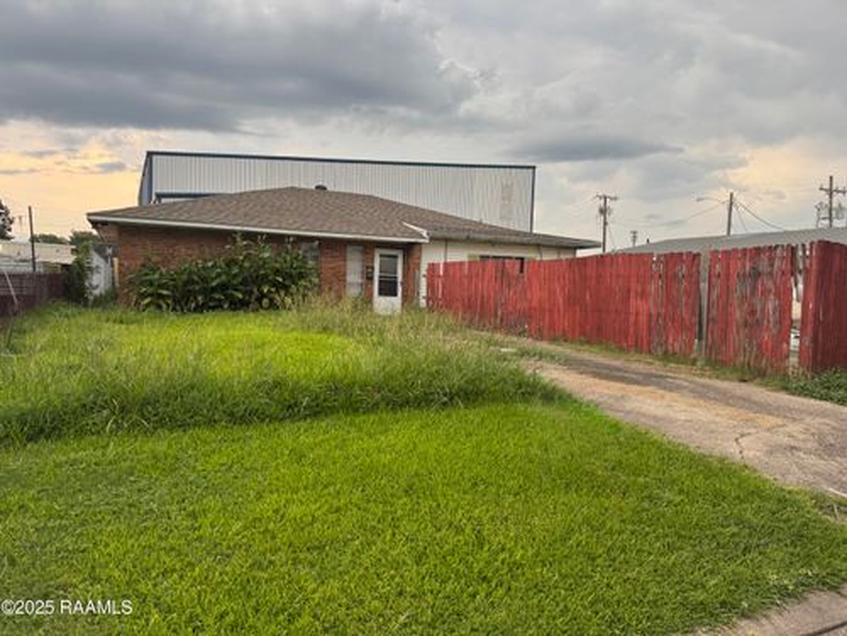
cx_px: 424
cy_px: 318
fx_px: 587
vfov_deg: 56.8
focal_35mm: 24
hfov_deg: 71.6
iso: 100
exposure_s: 1/121
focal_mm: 6.76
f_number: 1.78
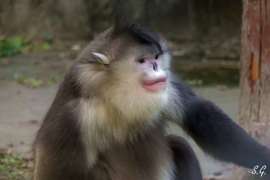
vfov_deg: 5.6
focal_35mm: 247
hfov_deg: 8.3
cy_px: 90
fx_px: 1852
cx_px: 135
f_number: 4
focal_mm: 90.45
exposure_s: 1/250
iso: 1000
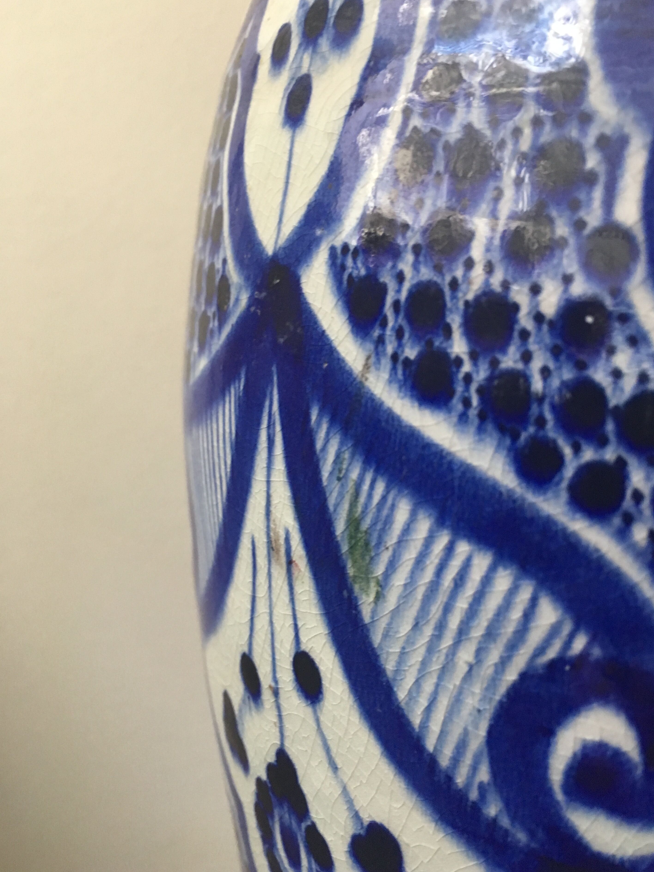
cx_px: 349
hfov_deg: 45.4
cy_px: 439
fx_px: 781
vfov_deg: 58.4
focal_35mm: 31
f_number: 2.2
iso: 200
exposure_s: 1/33
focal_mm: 4.15
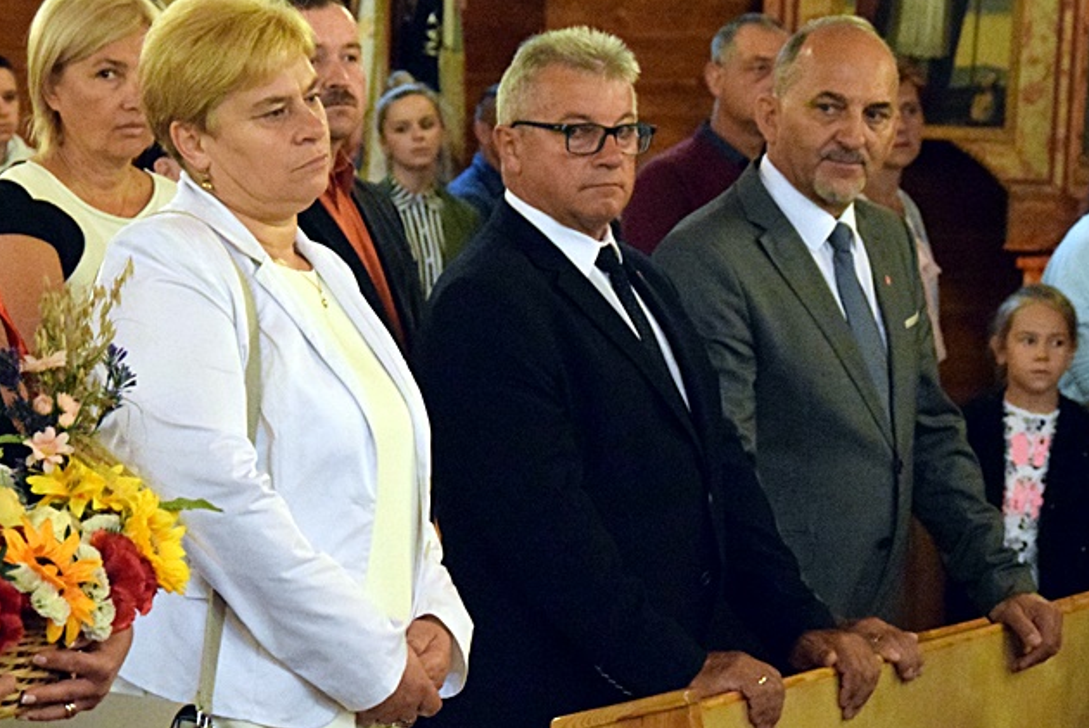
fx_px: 4177
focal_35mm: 138
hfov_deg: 14.8
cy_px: 355
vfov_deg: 10.0
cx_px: 311
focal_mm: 58
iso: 11400
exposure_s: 1/100
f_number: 5.6
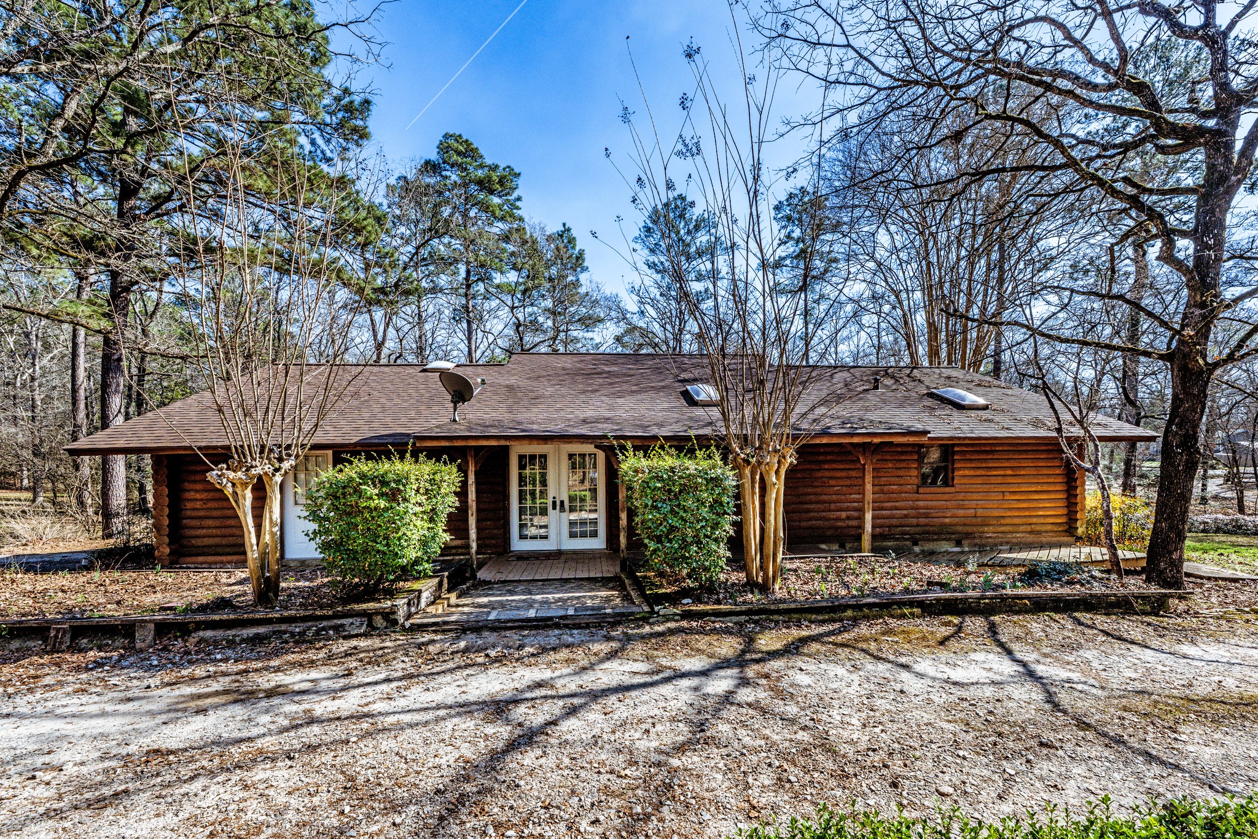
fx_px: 489
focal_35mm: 14
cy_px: 420
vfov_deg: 81.2
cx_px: 629
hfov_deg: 104.3
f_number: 11
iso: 500
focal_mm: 14
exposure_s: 1/500
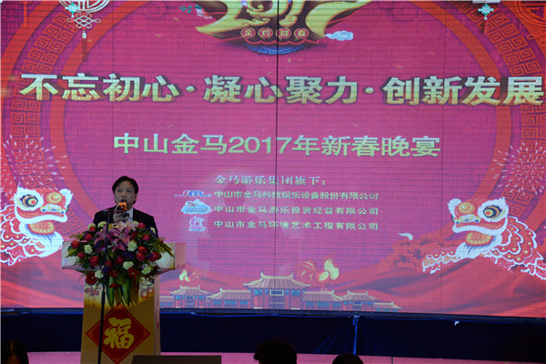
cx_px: 273
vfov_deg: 12.2
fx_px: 1699
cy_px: 182
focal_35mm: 112
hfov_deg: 18.3
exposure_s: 1/60
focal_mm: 112
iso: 1250
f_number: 6.3
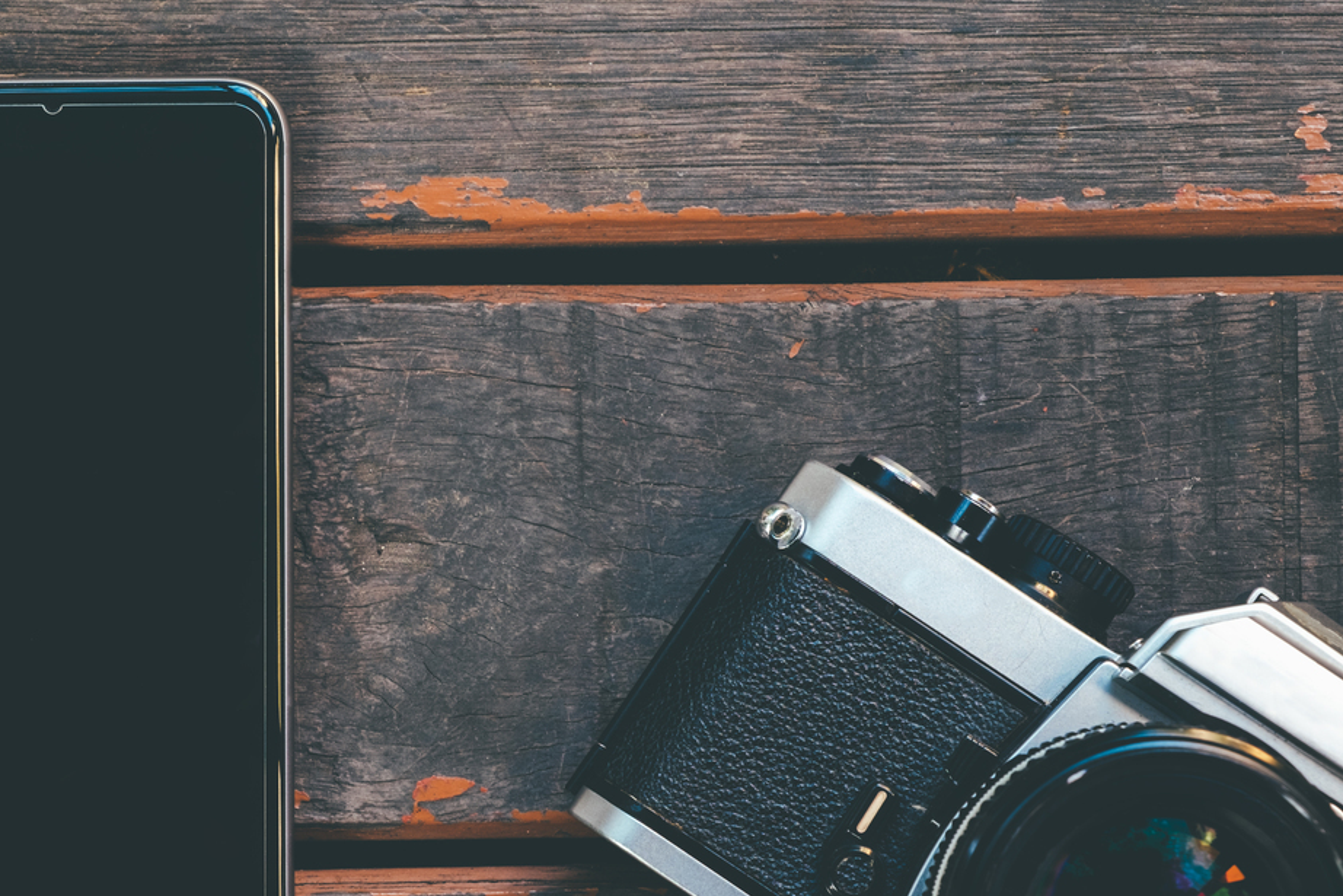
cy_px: 571
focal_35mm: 95
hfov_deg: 21.4
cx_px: 519
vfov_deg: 14.4
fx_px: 3544
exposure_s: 1/1.67
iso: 200
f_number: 11
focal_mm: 48.4
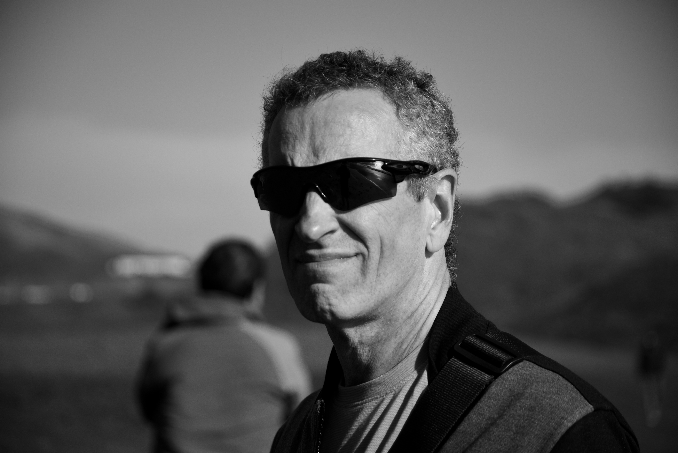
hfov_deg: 17.1
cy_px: 226
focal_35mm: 120
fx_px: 2261
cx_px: 339
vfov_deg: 11.4
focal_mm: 120
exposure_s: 1/2500
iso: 320
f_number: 5.6
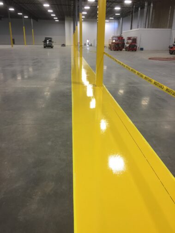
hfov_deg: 48.2
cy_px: 116
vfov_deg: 61.6
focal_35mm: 29
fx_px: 195
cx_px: 88
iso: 80
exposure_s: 1/30
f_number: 2.2
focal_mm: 4.15
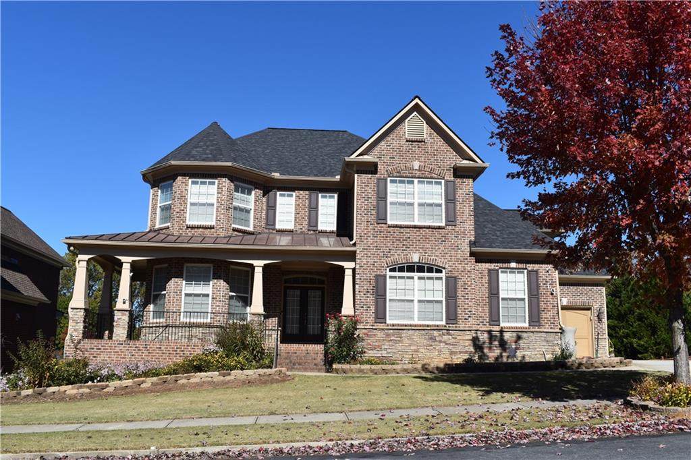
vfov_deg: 39.9
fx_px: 633
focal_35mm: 33
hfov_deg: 57.2
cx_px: 346
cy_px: 230
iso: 200
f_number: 11
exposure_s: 1/500
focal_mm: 22
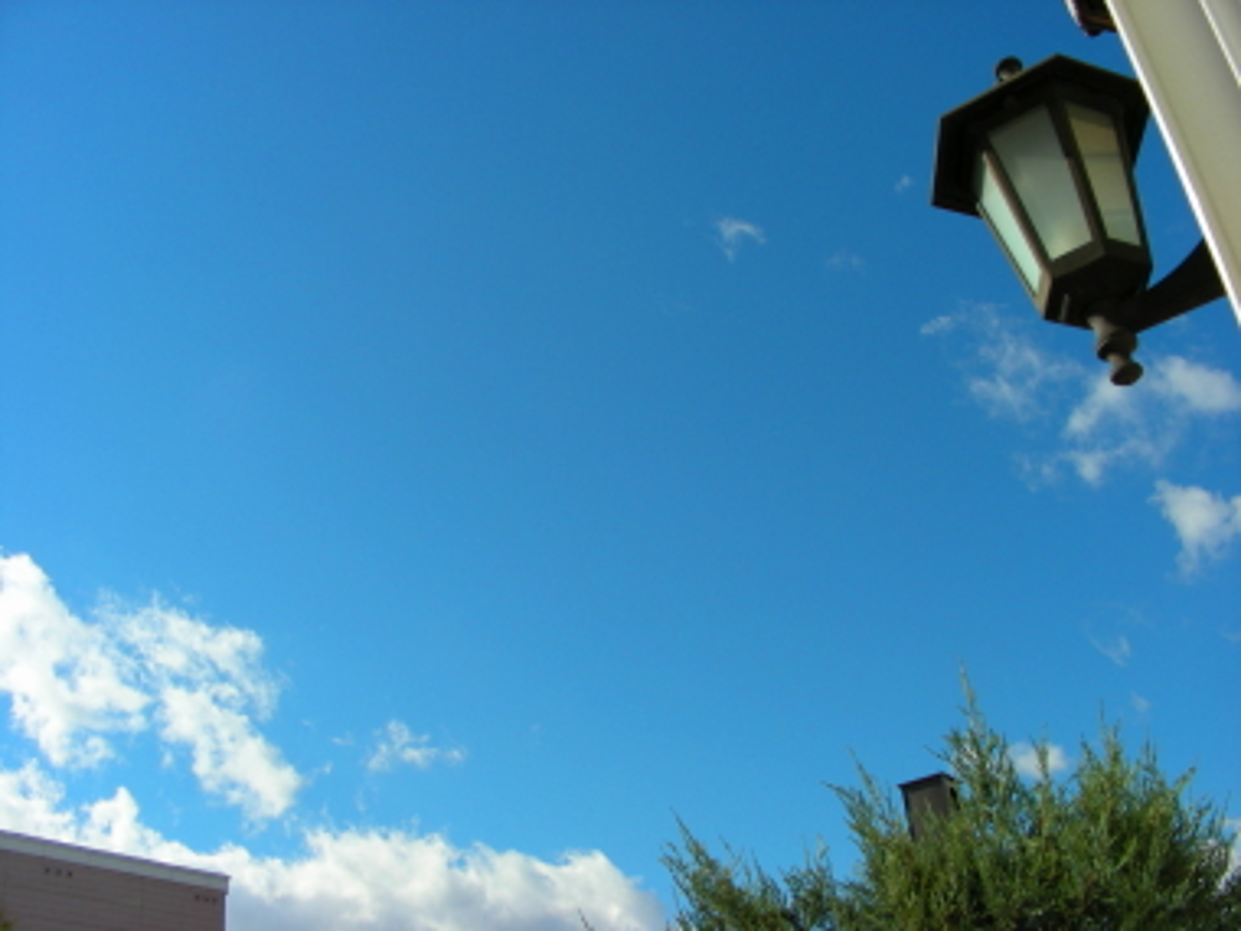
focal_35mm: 38
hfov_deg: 49.0
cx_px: 620
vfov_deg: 37.7
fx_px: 1362
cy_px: 466
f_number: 4
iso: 50
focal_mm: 6.3
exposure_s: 1/426
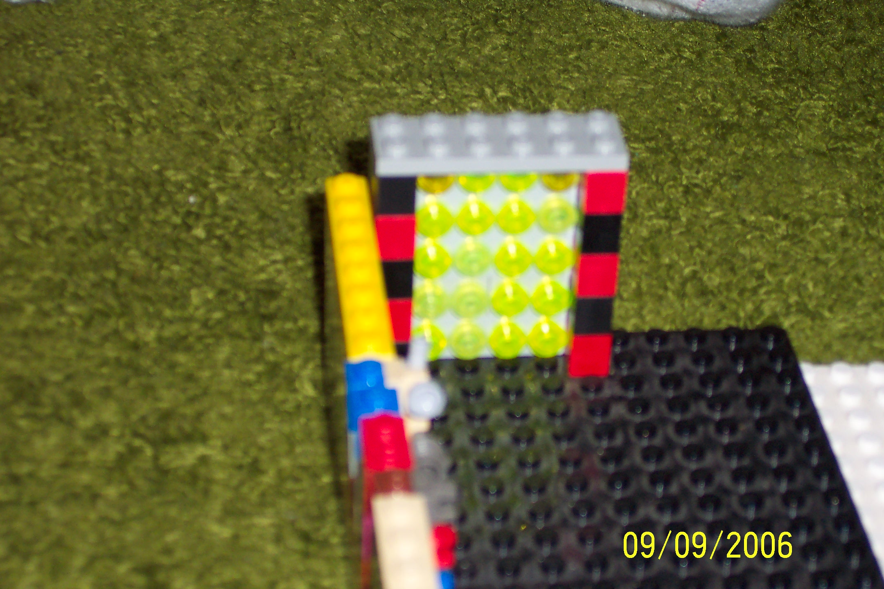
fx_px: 2799
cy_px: 294
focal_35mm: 114
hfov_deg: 17.9
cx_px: 442
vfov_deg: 12.0
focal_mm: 24
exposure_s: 1/90
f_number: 4.8
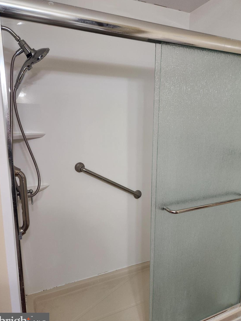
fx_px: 223
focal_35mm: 24
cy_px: 163
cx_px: 120
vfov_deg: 71.6
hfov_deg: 56.8
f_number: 1.8
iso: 500
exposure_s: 1/120
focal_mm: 5.4
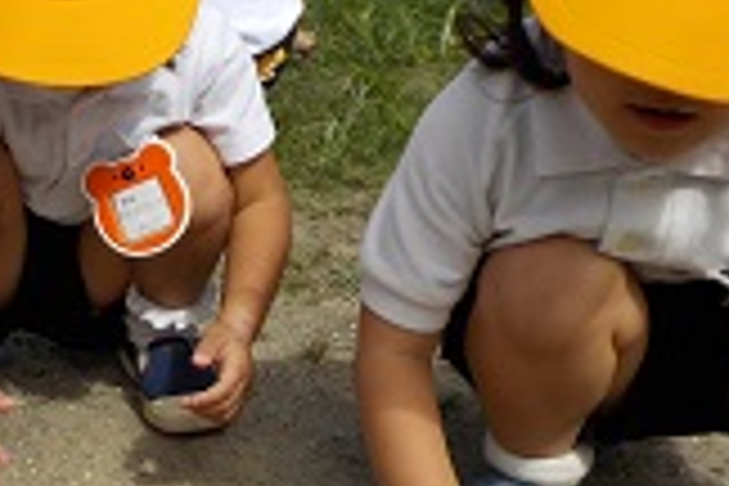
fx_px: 1559
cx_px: 108
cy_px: 279
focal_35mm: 77
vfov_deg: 17.7
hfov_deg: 25.7
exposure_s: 1/1250
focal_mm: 4.1
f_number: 3.3
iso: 125
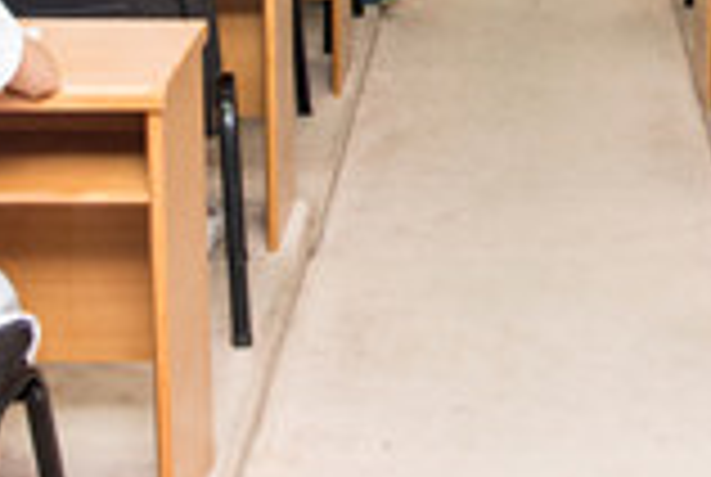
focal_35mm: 97
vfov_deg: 13.6
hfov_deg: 20.9
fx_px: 1919
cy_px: -164
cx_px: 504
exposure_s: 1/160
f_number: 4.5
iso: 800
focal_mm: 24
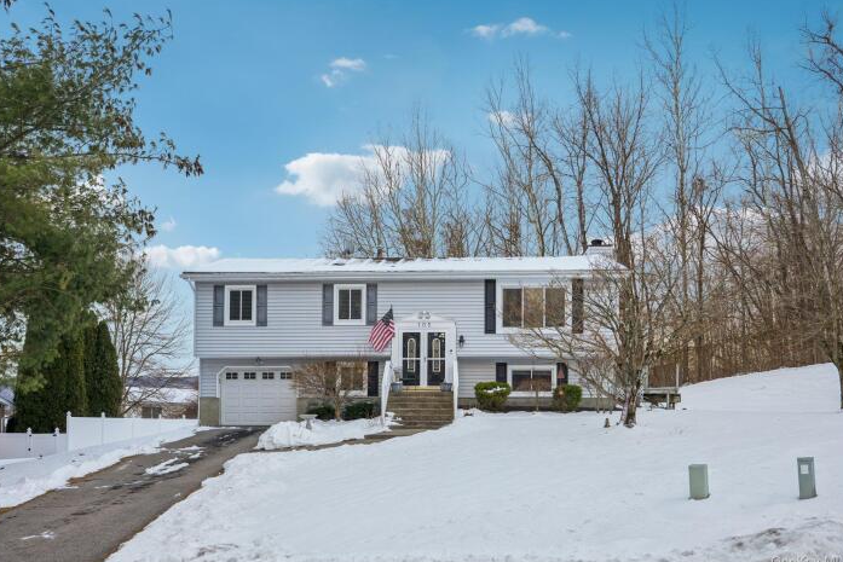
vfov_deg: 42.3
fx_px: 726
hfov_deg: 60.3
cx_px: 422
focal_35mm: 31
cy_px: 282
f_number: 9
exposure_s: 1/40
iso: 100
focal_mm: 30
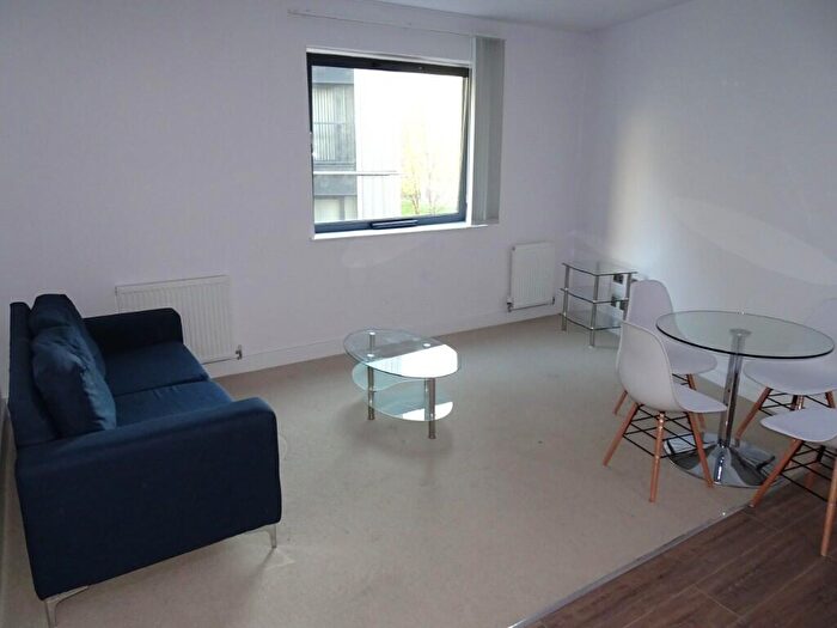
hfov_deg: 71.6
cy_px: 314
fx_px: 580
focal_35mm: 24
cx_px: 418
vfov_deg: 56.8
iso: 400
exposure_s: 1/30
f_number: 3.5
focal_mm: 4.1
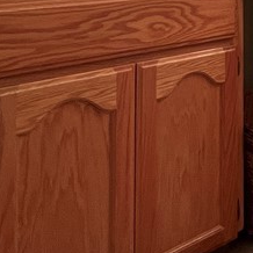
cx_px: 312
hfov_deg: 27.4
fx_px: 447
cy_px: -68
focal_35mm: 54
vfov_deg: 27.0
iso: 200
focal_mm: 1.57
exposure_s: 1/120
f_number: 1.8
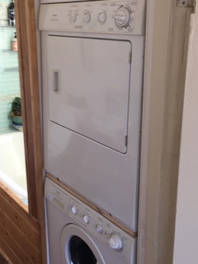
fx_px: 328
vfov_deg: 43.8
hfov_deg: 33.6
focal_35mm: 43
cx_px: 92
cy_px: 120
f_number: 2.2
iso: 40
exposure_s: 1/60
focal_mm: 4.15
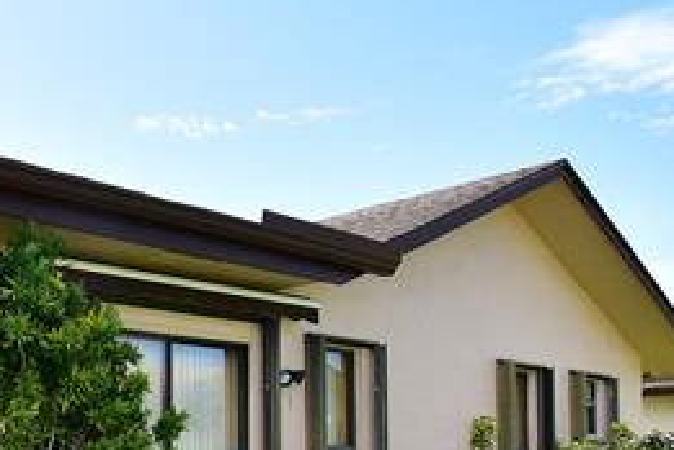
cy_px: 459
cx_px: -62
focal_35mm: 46
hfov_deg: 36.4
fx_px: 861
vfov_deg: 27.4
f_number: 5.6
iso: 640
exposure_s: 1/1250
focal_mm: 10
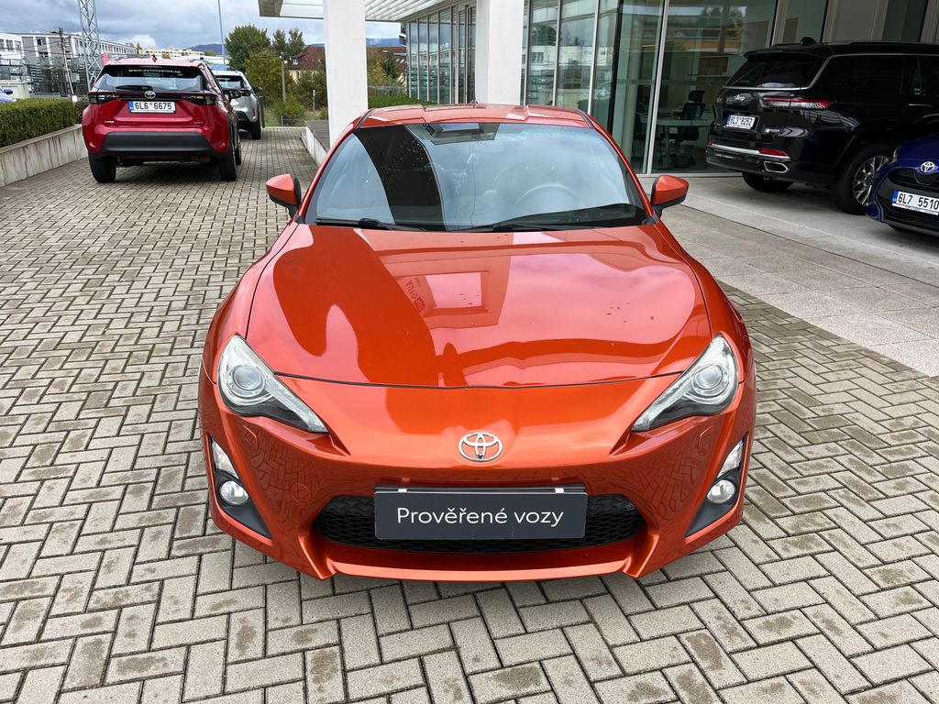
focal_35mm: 26
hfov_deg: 67.3
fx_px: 705
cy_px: 352
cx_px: 470
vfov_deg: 53.1
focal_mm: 5.1
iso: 50
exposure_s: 1/799
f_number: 1.6
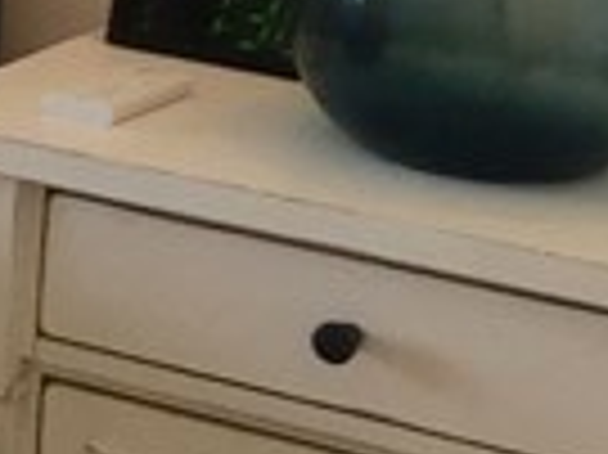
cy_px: -31
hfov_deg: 8.0
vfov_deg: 6.7
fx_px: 3861
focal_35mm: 220
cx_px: -1040
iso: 40
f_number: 2.2
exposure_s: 1/60
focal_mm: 4.15
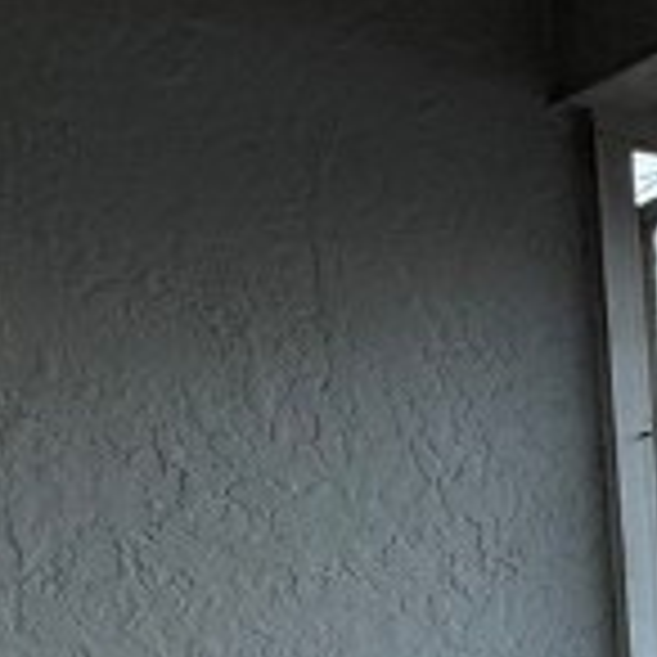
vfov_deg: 18.6
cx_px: 1822
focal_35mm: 87
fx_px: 1868
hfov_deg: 12.3
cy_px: 842
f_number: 2.2
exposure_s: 1/133
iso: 64
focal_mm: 2.22
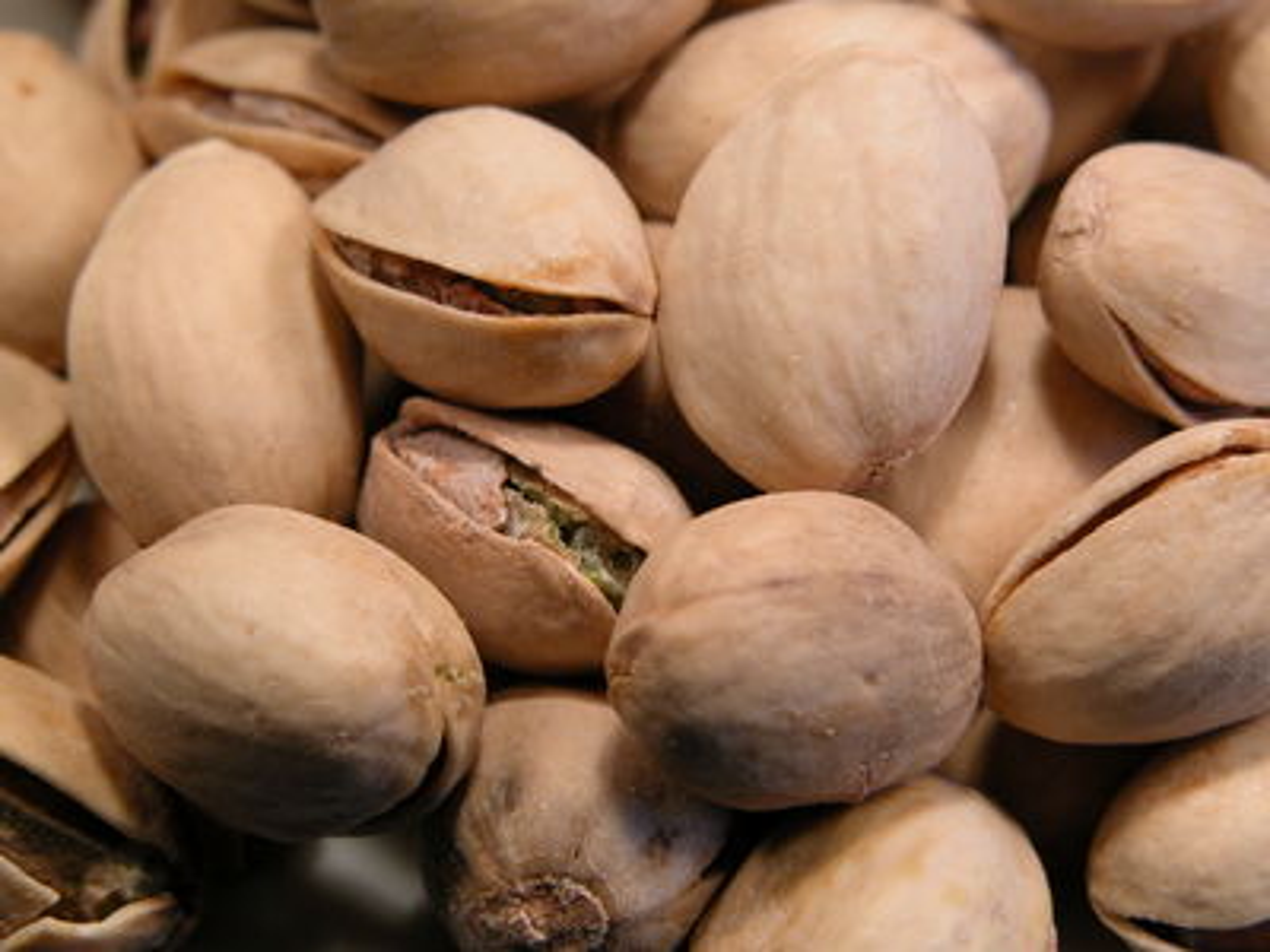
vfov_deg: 13.8
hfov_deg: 18.4
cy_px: 476
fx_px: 3926
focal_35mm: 107
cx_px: 635
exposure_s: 1/41.9
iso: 100
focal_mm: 27.3
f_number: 5.8
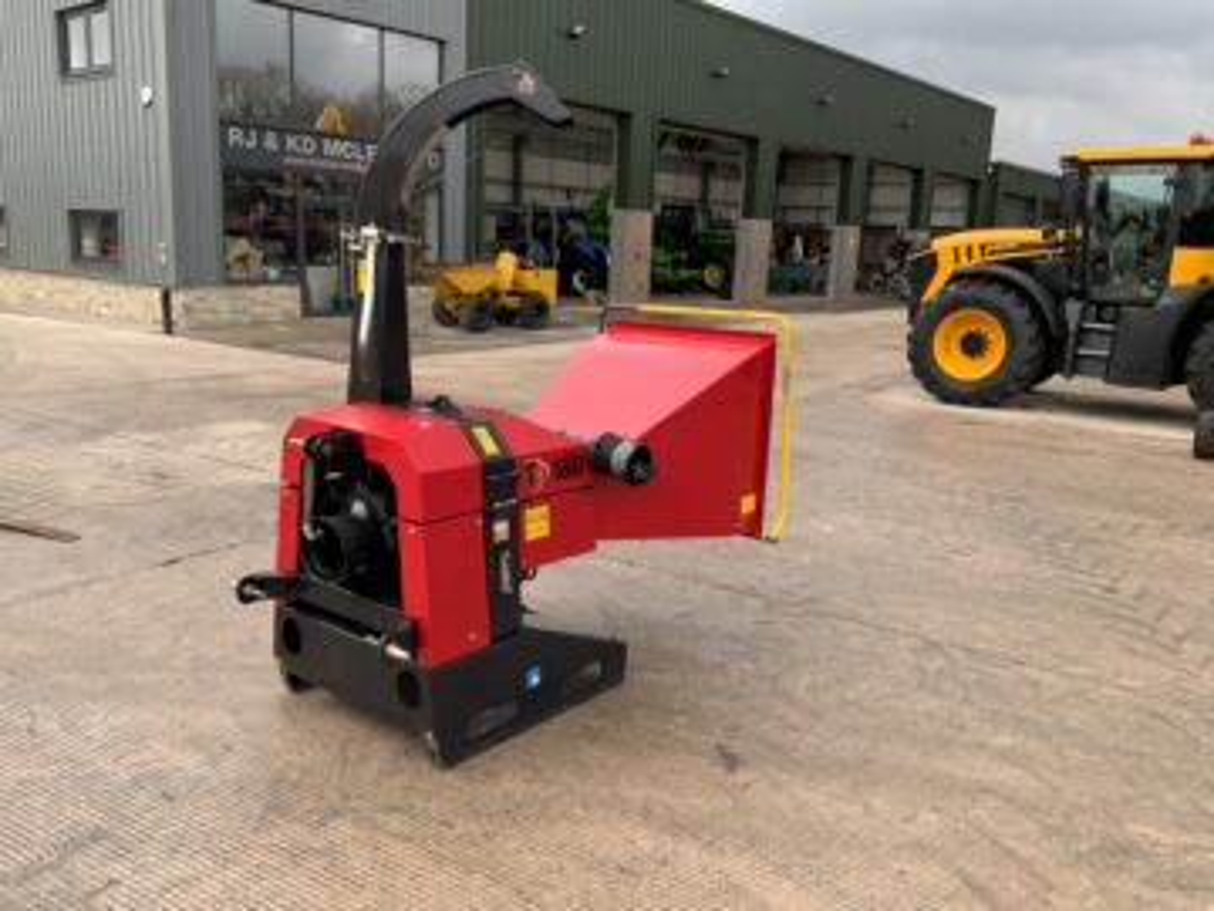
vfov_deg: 48.2
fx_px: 1017
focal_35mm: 29
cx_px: 607
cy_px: 456
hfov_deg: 61.7
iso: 16
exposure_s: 1/122
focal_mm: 3
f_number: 1.8
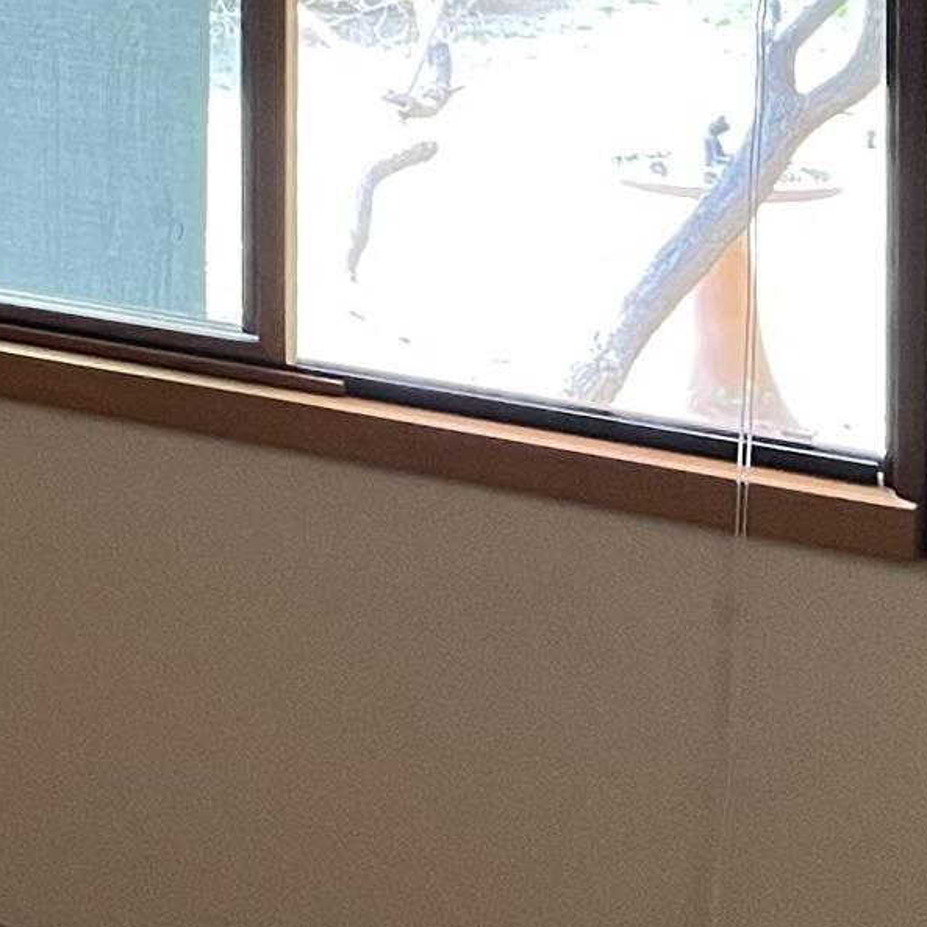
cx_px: -1165
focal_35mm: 119
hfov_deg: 12.2
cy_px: -489
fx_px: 3605
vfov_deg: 13.7
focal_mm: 5.7
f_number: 1.5
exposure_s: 1/60
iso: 160
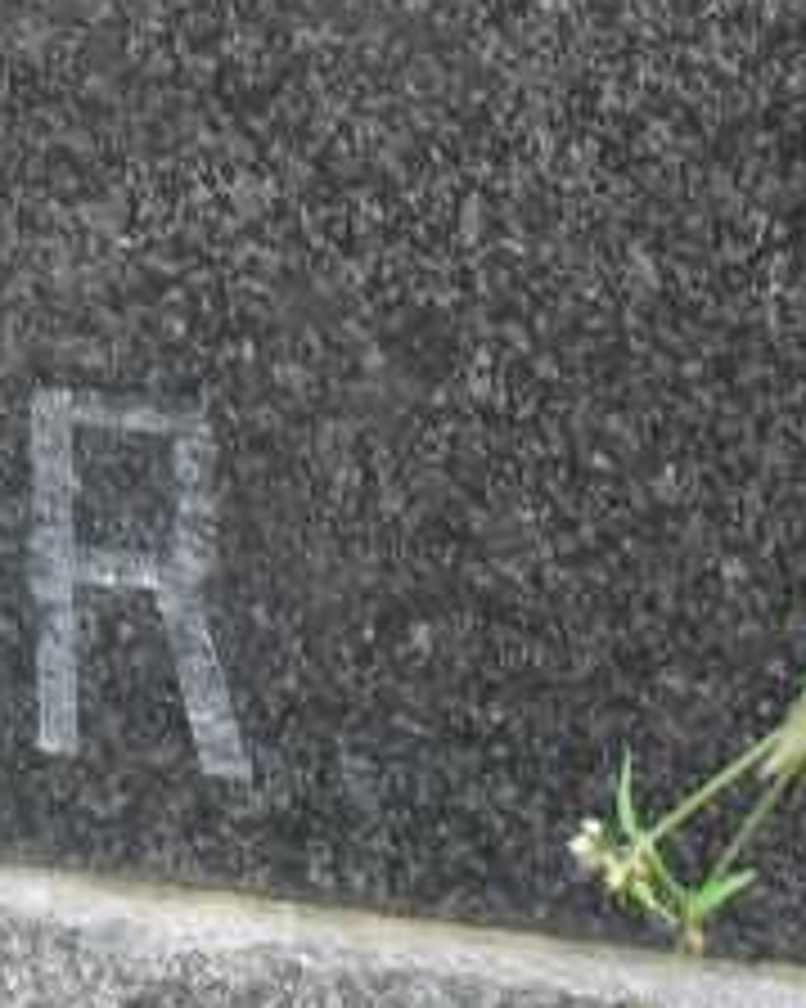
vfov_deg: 4.7
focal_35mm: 402
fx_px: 11995
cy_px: -981
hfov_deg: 3.8
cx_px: -702
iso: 100
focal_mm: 13.6
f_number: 5
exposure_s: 1/60
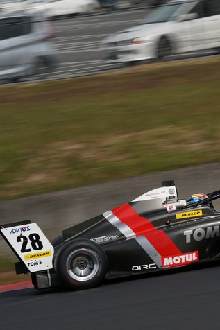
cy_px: 164
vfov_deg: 6.4
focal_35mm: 324
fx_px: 2972
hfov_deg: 4.2
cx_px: 226
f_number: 16
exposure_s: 1/125
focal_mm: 214
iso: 100
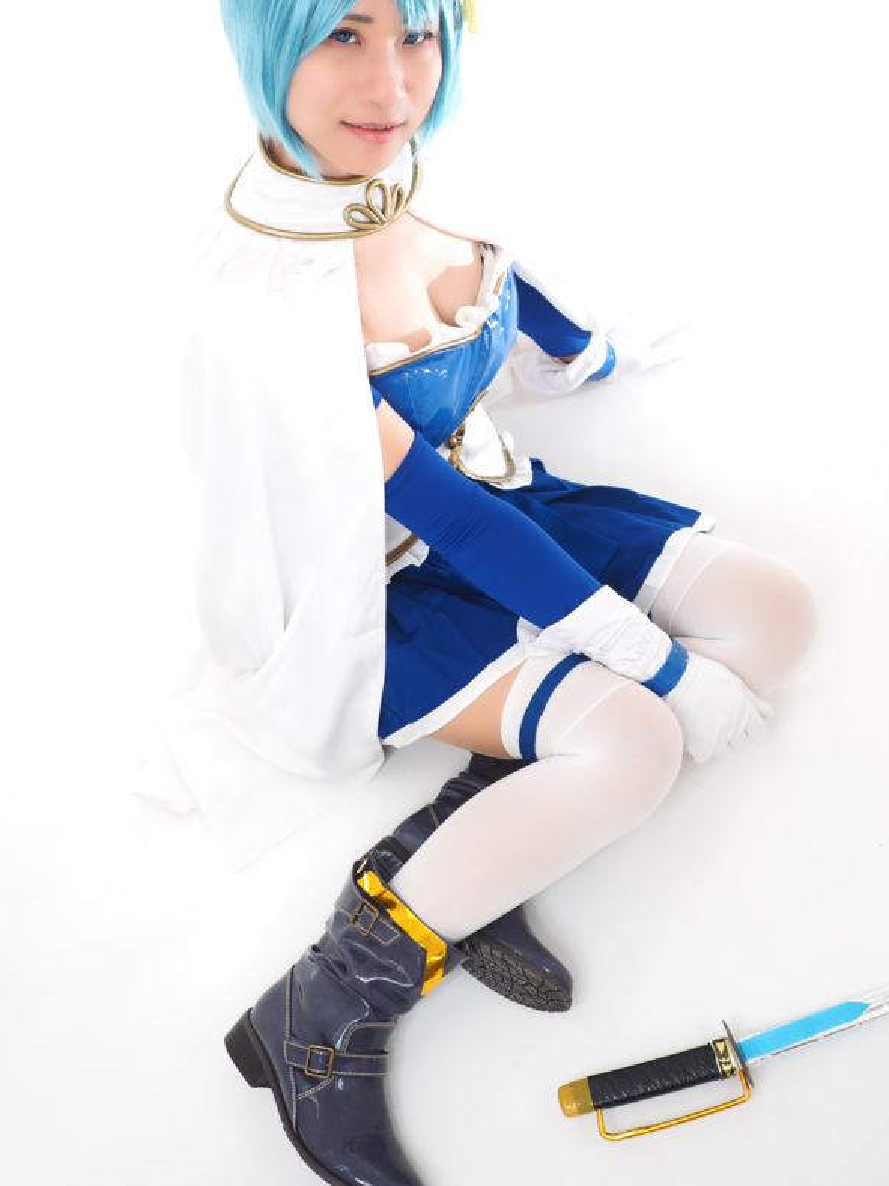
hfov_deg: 36.8
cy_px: 465
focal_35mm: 39
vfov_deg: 47.5
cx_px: 463
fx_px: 1335
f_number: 2.8
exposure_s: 1/250
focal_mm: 15
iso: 100
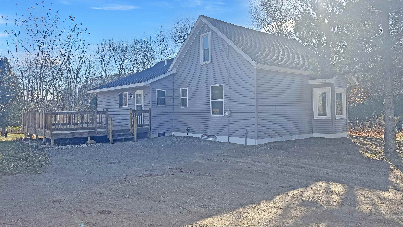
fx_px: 289
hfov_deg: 69.9
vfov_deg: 42.8
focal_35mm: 27
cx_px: 201
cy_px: 100
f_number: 1.78
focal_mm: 6.76
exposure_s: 1/3096
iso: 80
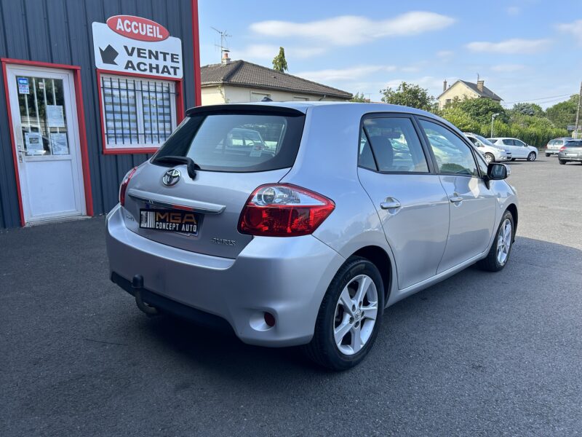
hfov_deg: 67.3
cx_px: 291
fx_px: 437
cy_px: 218
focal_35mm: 26
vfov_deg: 53.1
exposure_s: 1/957
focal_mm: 5.7
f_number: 1.5
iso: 50
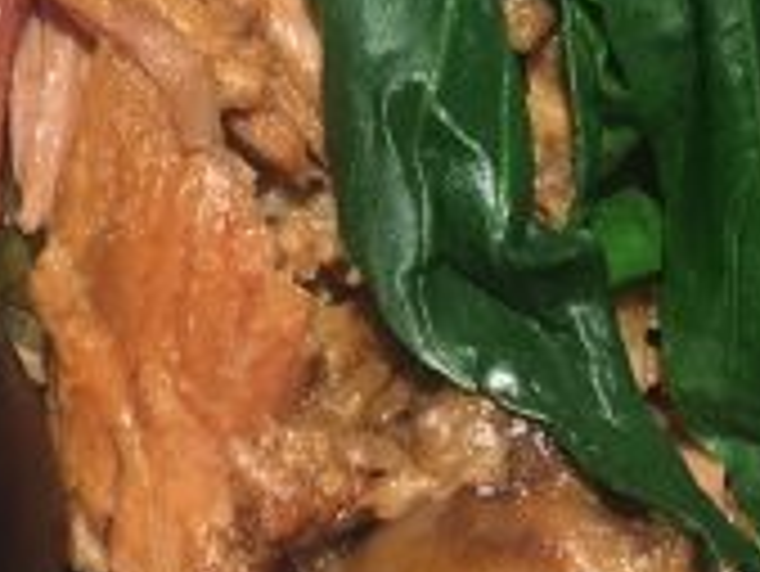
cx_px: 99
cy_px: -61
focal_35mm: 120
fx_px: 2636
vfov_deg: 12.2
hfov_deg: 16.2
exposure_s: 1/100
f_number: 2.2
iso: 40
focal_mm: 4.15
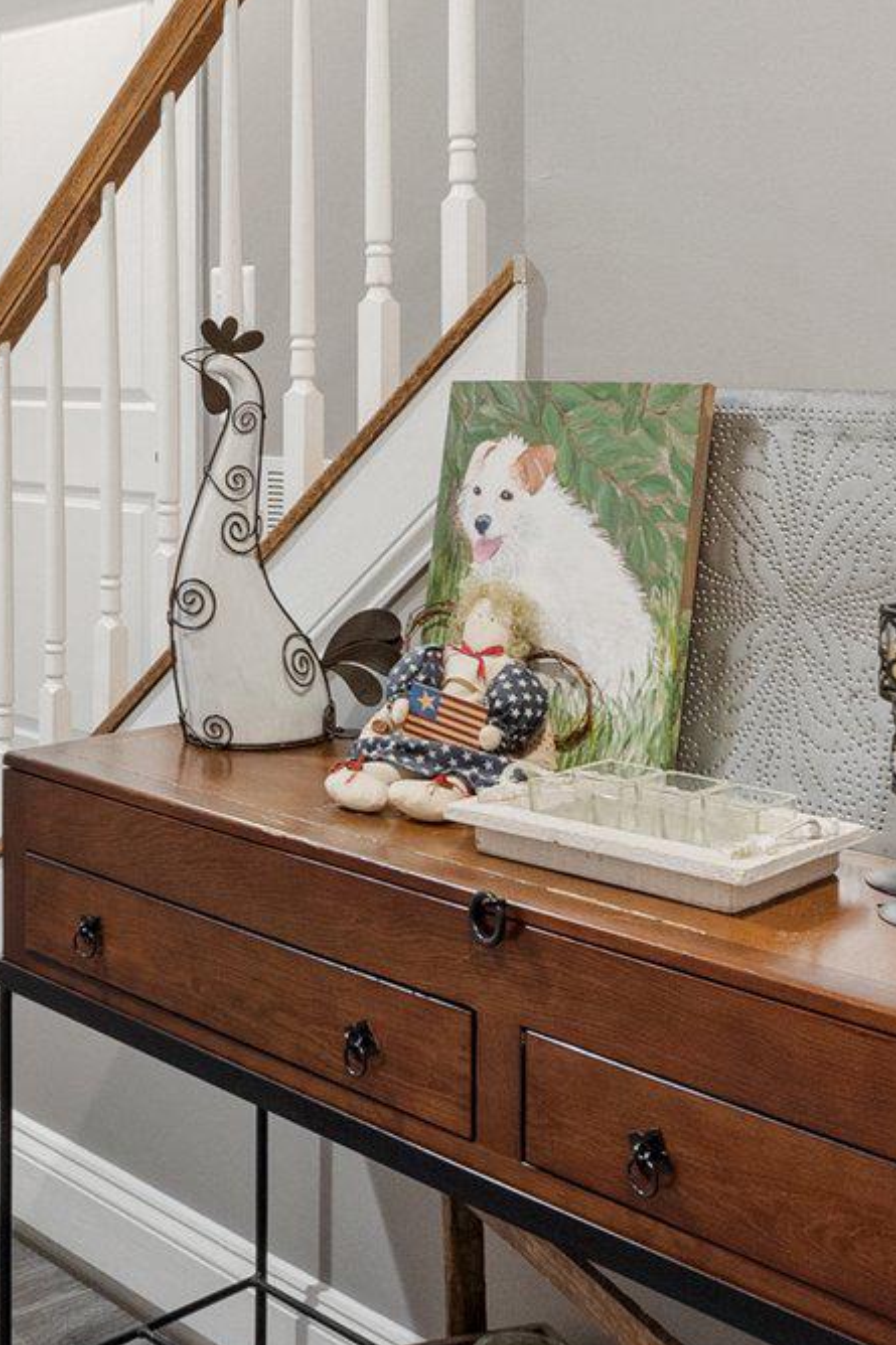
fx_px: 1718
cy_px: 390
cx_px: 68
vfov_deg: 41.9
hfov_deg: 28.0
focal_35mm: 46
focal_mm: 10
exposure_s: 1/1.25
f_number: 8
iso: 640
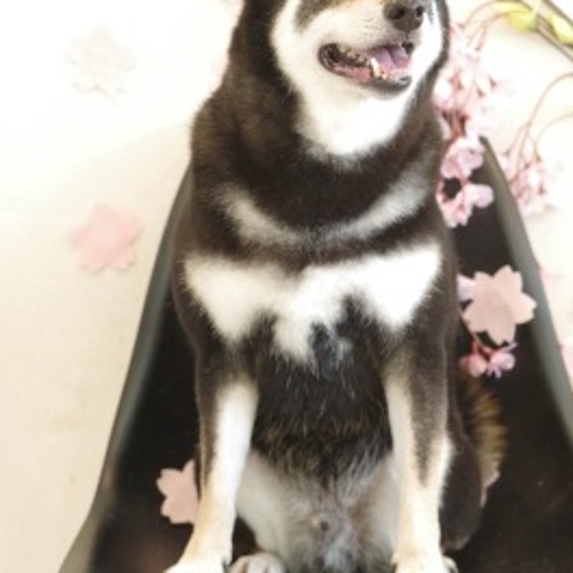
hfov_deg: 14.4
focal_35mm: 121
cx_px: 286
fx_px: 2266
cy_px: 239
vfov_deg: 14.4
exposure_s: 1/100
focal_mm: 63
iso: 3200
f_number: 4.5
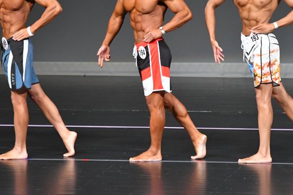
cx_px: 182
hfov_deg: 4.6
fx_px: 3660
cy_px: 54
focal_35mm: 450
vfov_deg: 3.1
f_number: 5.6
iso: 5000
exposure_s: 1/400
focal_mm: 200
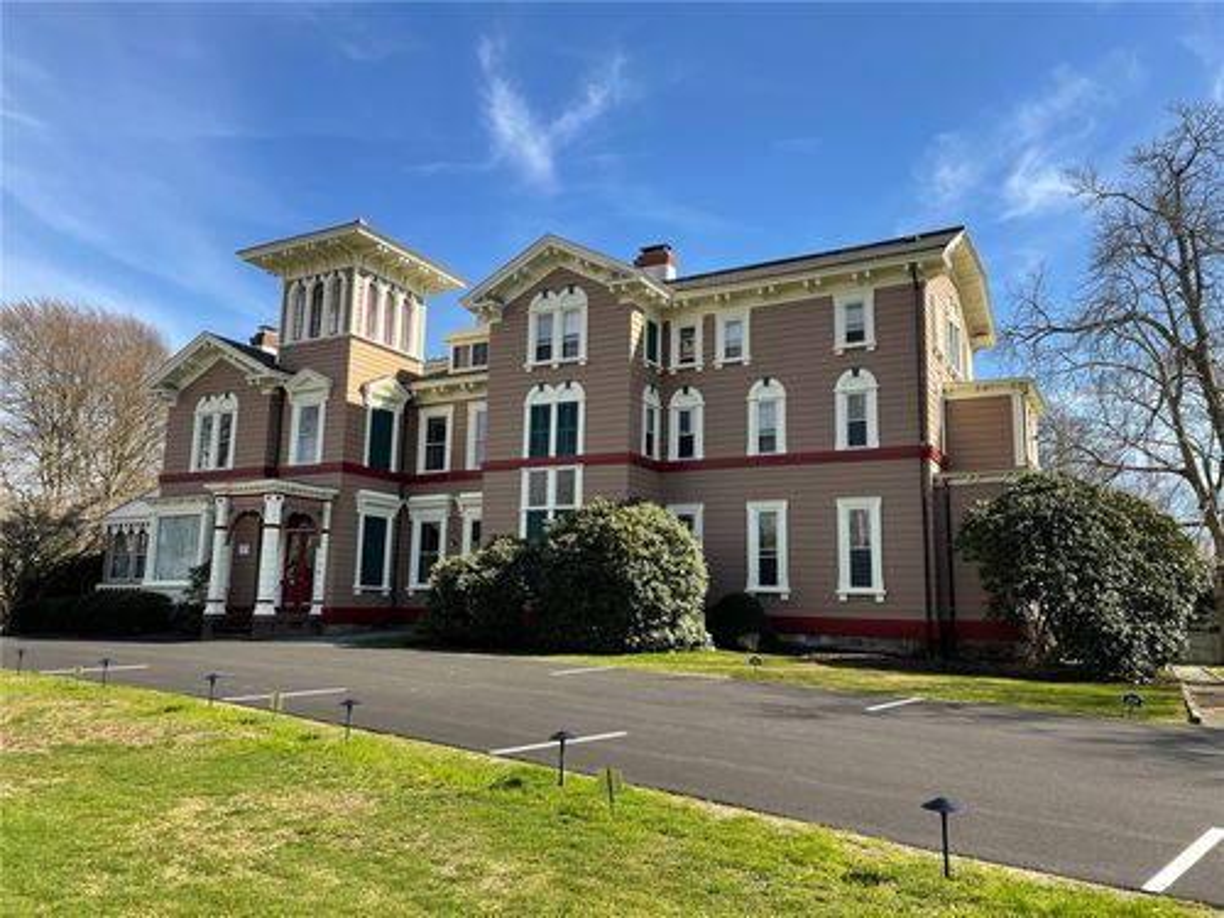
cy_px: 459
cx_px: 612
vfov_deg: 53.1
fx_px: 919
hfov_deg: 67.3
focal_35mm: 26
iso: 32
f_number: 1.6
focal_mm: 4.2
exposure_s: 1/123
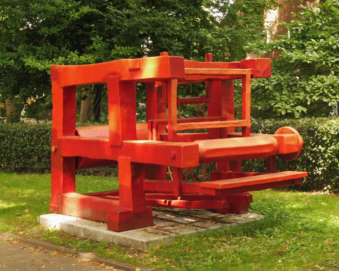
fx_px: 792
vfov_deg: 19.4
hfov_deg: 24.1
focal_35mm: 79
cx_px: 174
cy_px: 135
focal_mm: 13.3
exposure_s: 1/100
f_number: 5
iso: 400
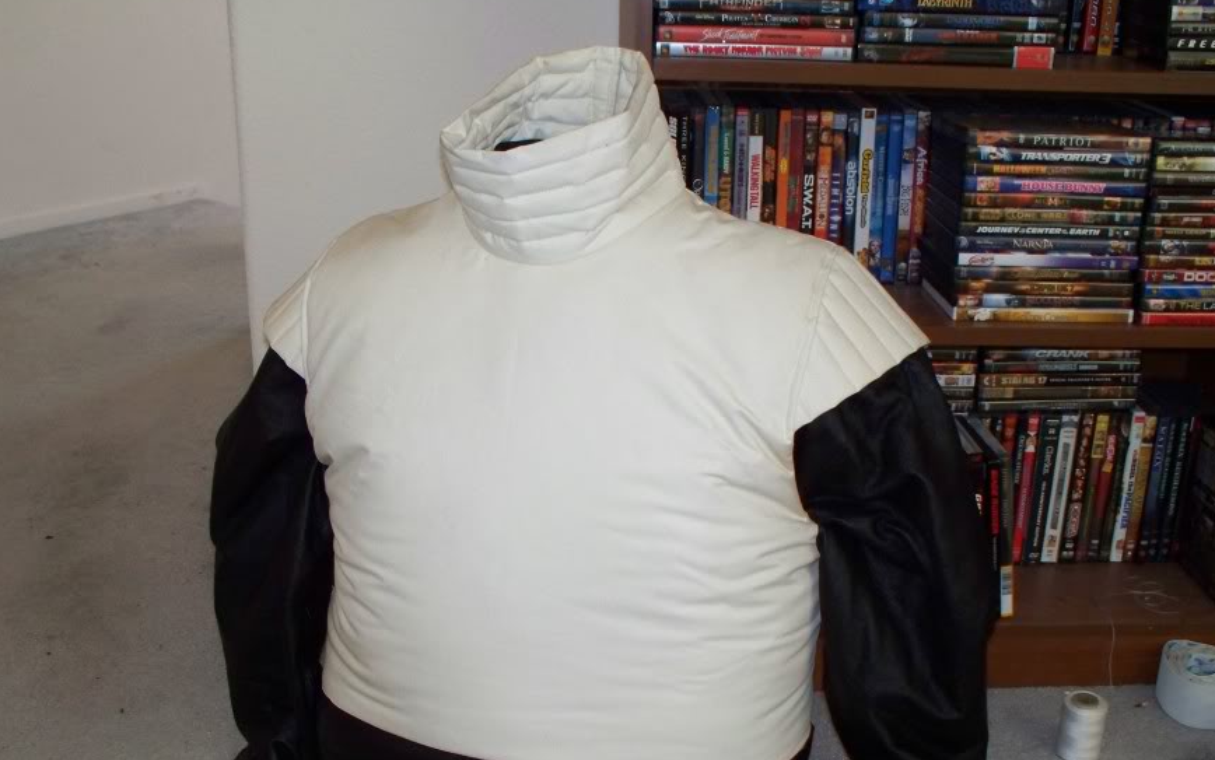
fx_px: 1490
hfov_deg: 44.3
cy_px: 495
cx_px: 574
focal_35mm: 45
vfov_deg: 28.5
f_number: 2.8
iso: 200
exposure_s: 1/30
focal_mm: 7.54
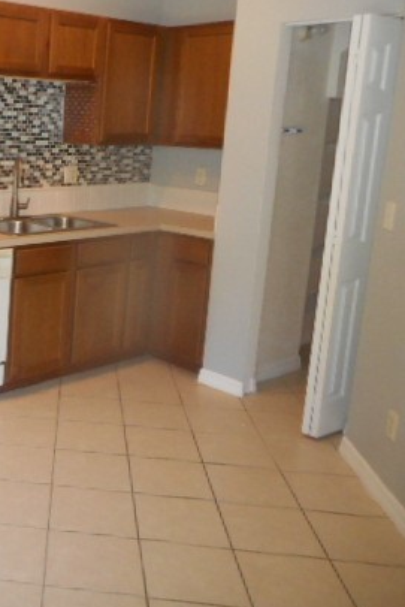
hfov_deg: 29.8
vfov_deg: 47.2
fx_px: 691
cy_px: 259
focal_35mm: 41
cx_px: -25
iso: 450
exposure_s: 1/25
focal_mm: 4.5
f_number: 3.7
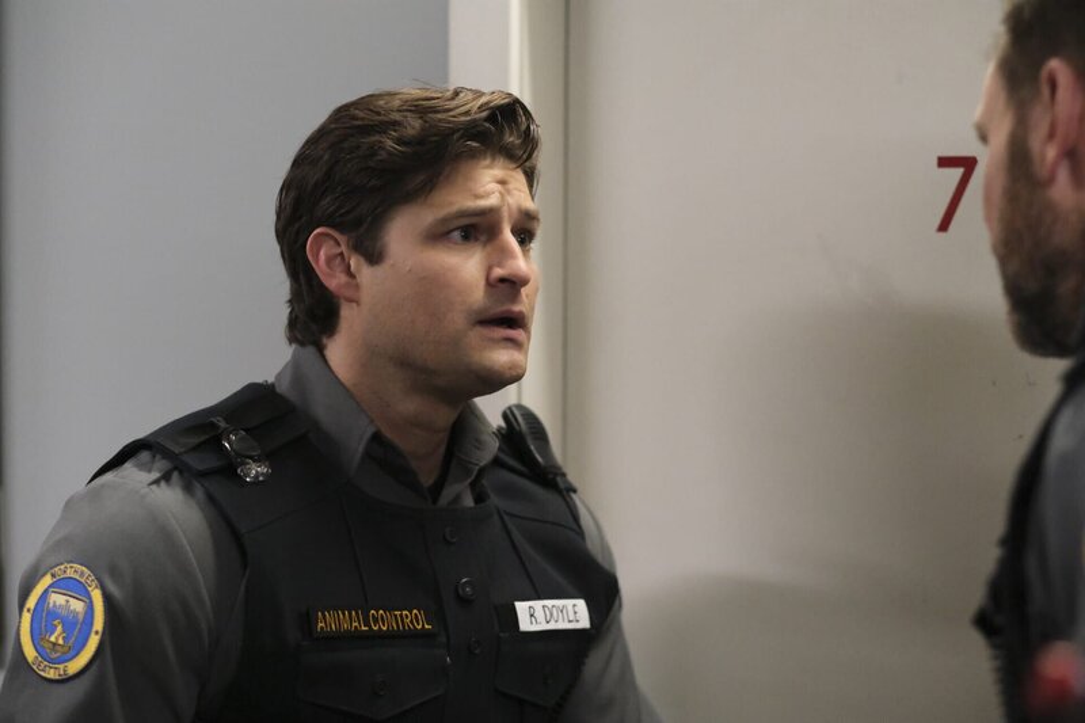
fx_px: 2531
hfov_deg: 24.2
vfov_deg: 16.3
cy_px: 362
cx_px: 542
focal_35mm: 84
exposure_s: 1/250
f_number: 2
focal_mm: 56
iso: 10000
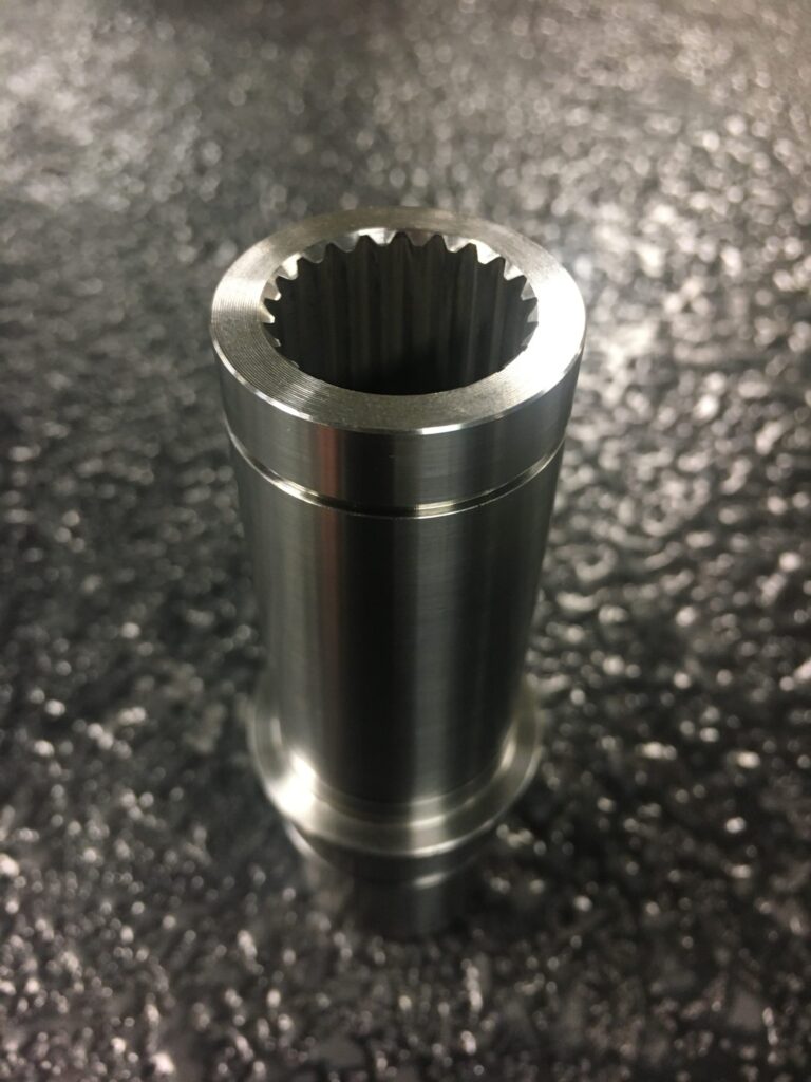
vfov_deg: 61.7
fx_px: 906
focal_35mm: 29
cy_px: 541
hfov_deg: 48.2
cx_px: 406
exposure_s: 1/30
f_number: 2.2
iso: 100
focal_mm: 4.15
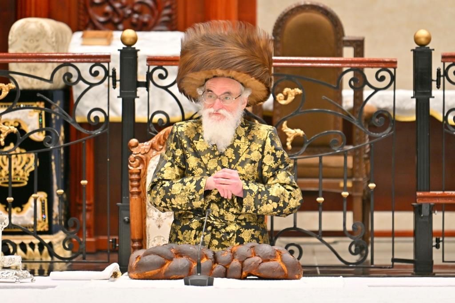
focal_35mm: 300
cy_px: 152
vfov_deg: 4.6
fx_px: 3792
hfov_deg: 6.9
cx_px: 228
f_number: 2.8
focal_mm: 200
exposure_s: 1/320
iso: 250
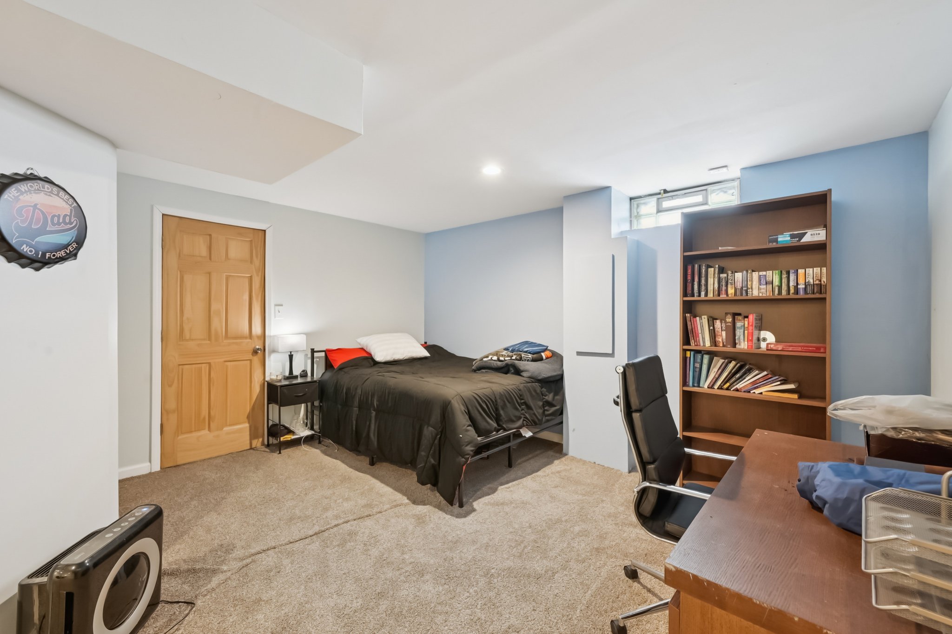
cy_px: 317
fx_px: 370
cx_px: 476
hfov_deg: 104.3
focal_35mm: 14
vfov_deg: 81.2
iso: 500
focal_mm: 14
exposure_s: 1/5
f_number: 8
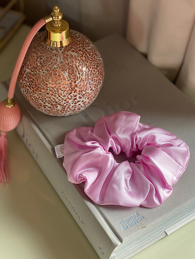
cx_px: 88
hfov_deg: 24.8
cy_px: 129
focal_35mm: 59
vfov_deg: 32.7
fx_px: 443
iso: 25
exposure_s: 1/122
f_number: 2
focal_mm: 6
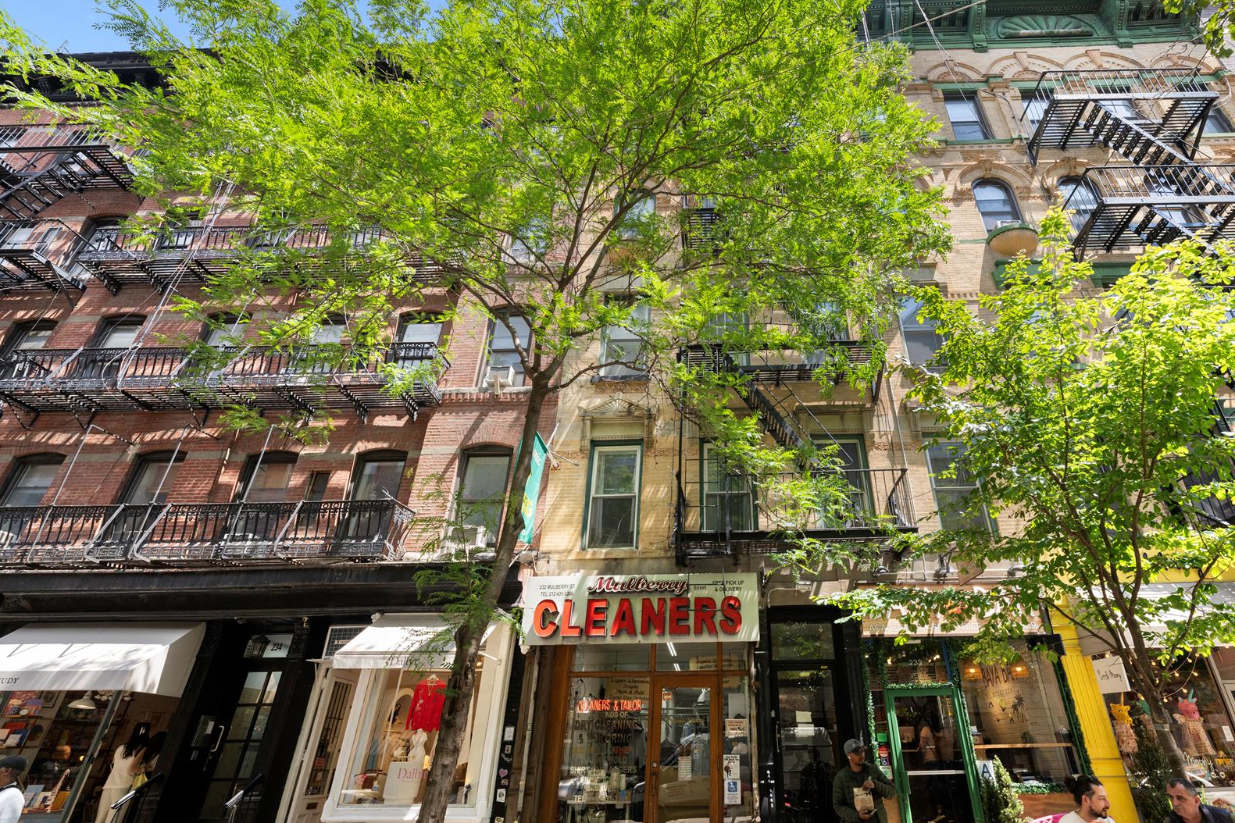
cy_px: 440
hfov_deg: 92.4
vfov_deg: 70.4
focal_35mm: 17
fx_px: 583
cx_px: 722
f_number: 8
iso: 320
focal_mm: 14
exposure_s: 1/100
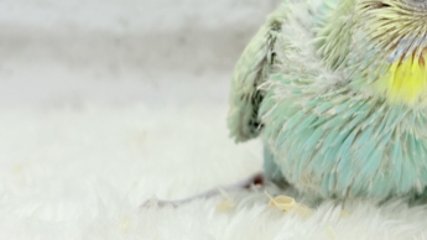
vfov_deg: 11.4
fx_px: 1189
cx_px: 371
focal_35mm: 105
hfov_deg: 20.0
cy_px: -6
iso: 40
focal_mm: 5.96
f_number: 1.6
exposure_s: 1/50
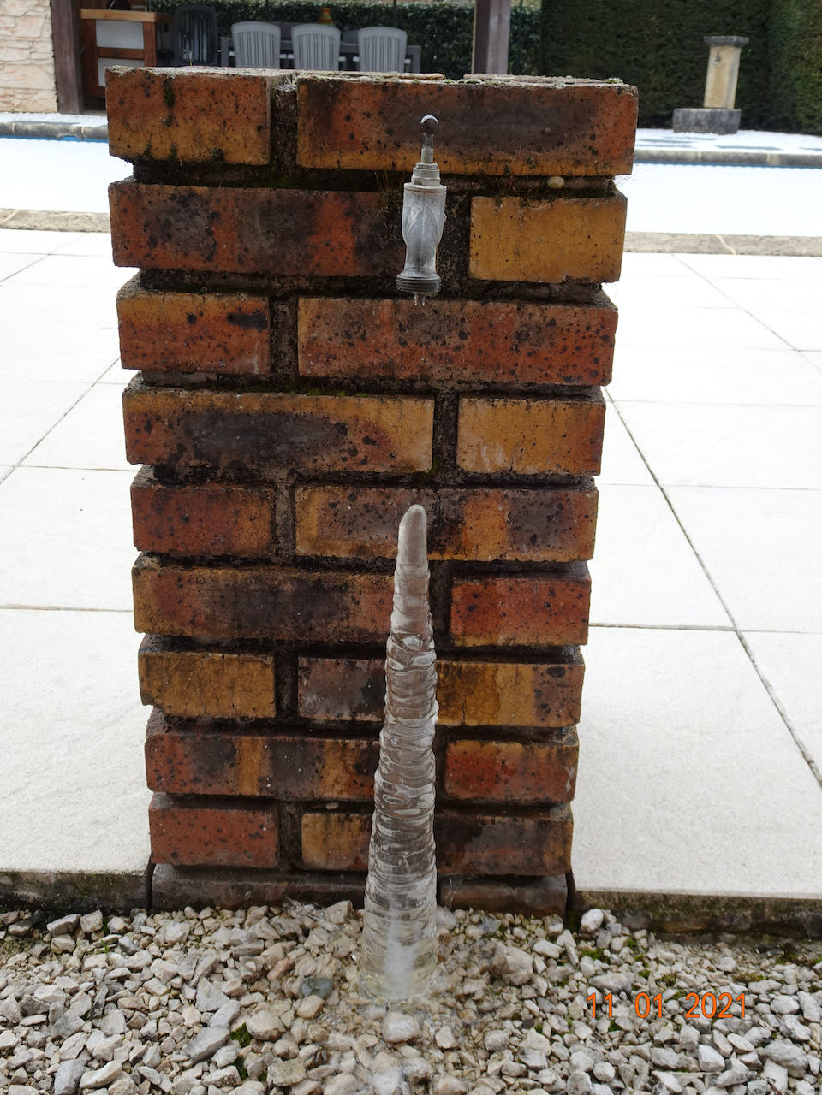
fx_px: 1171
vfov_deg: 50.1
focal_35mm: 37
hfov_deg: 38.7
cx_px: 411
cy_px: 548
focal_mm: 6.26
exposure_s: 1/60
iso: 80
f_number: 4
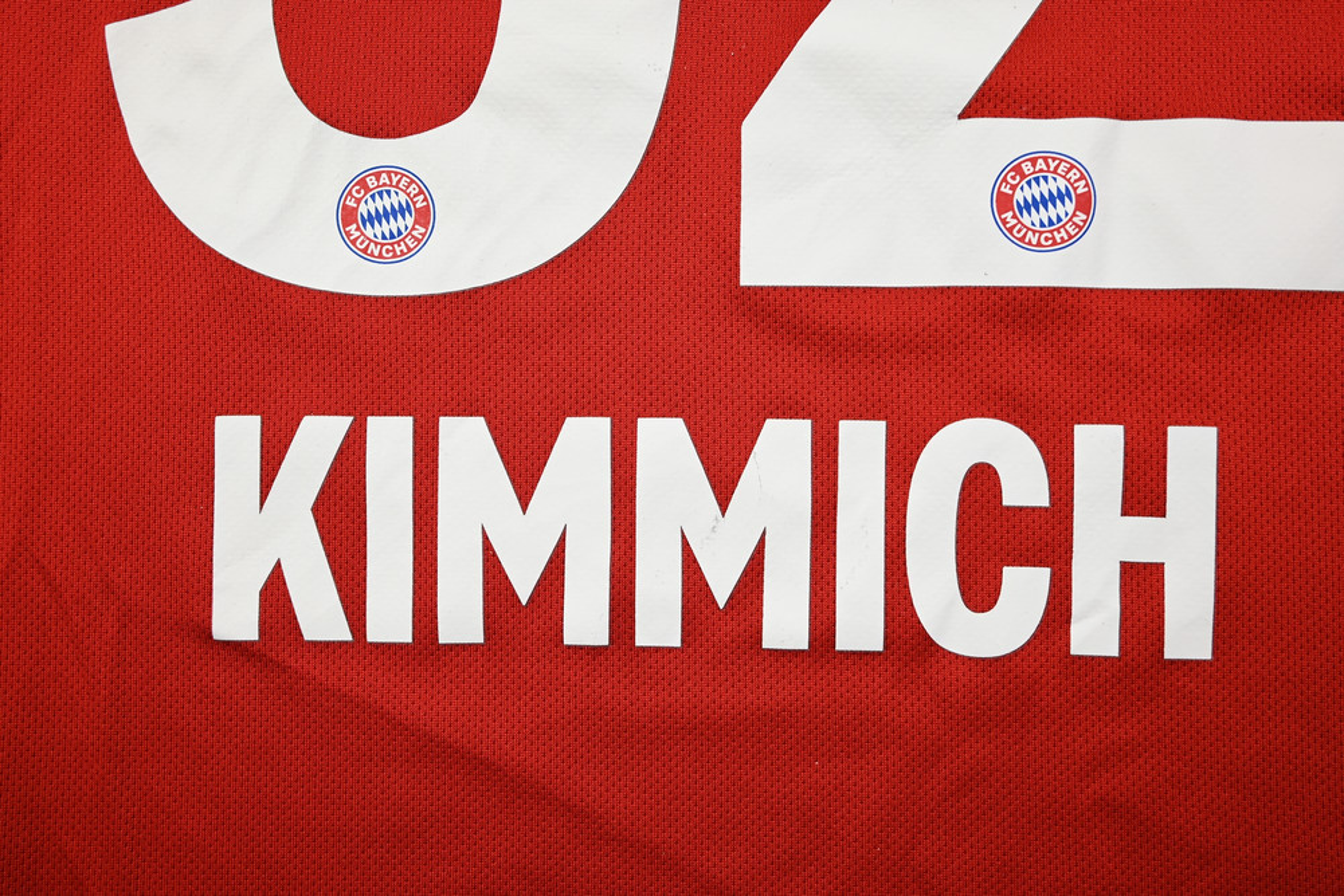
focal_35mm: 33
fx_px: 1232
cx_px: 672
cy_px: 448
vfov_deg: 40.0
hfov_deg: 57.2
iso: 200
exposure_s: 1/100
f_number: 4.8
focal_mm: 33
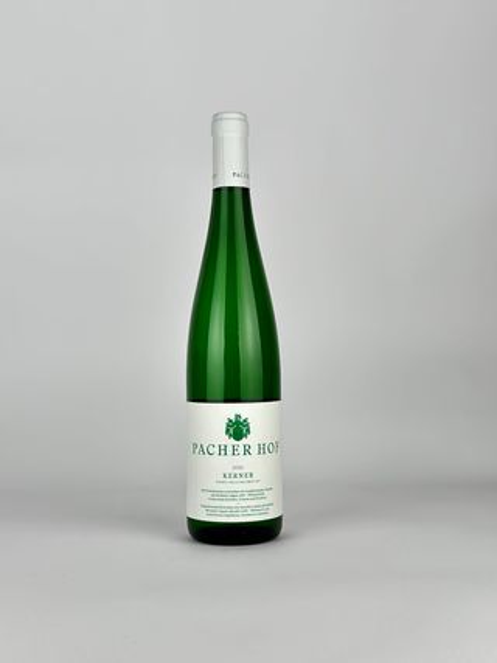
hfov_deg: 30.3
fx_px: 919
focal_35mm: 48
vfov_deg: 39.7
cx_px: 248
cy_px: 332
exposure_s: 1/395
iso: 80
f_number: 1.78
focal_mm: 6.86
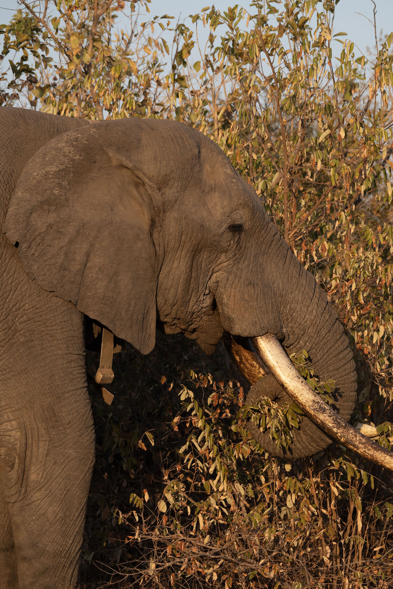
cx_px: 253
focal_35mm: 243
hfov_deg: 5.7
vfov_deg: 8.5
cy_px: 309
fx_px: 3979
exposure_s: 1/500
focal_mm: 185
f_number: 7.6
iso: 400
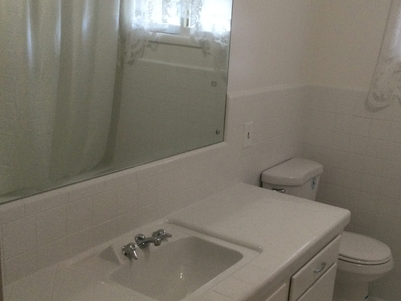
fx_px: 498
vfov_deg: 33.5
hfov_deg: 43.6
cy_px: 185
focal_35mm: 43
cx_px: 238
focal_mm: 3.3
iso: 160
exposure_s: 1/30
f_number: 2.4
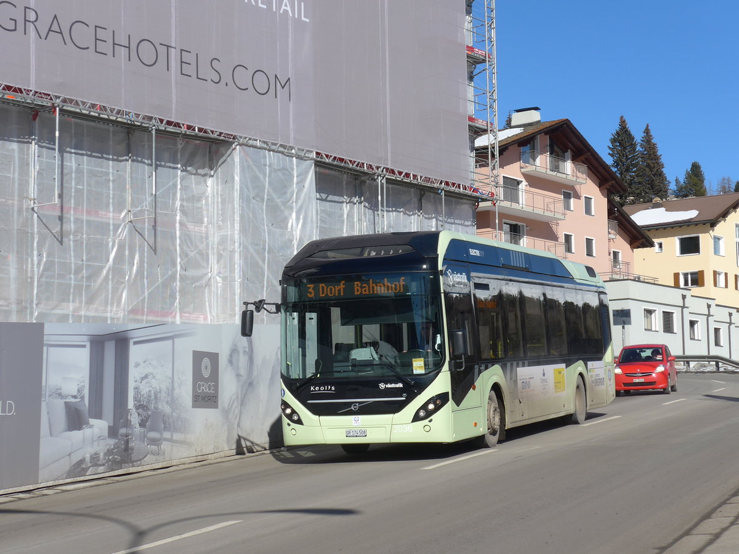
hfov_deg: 27.8
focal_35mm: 70
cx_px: 370
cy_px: 277
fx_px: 1494
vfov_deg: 21.0
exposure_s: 1/1300
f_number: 4.1
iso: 80
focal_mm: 14.2
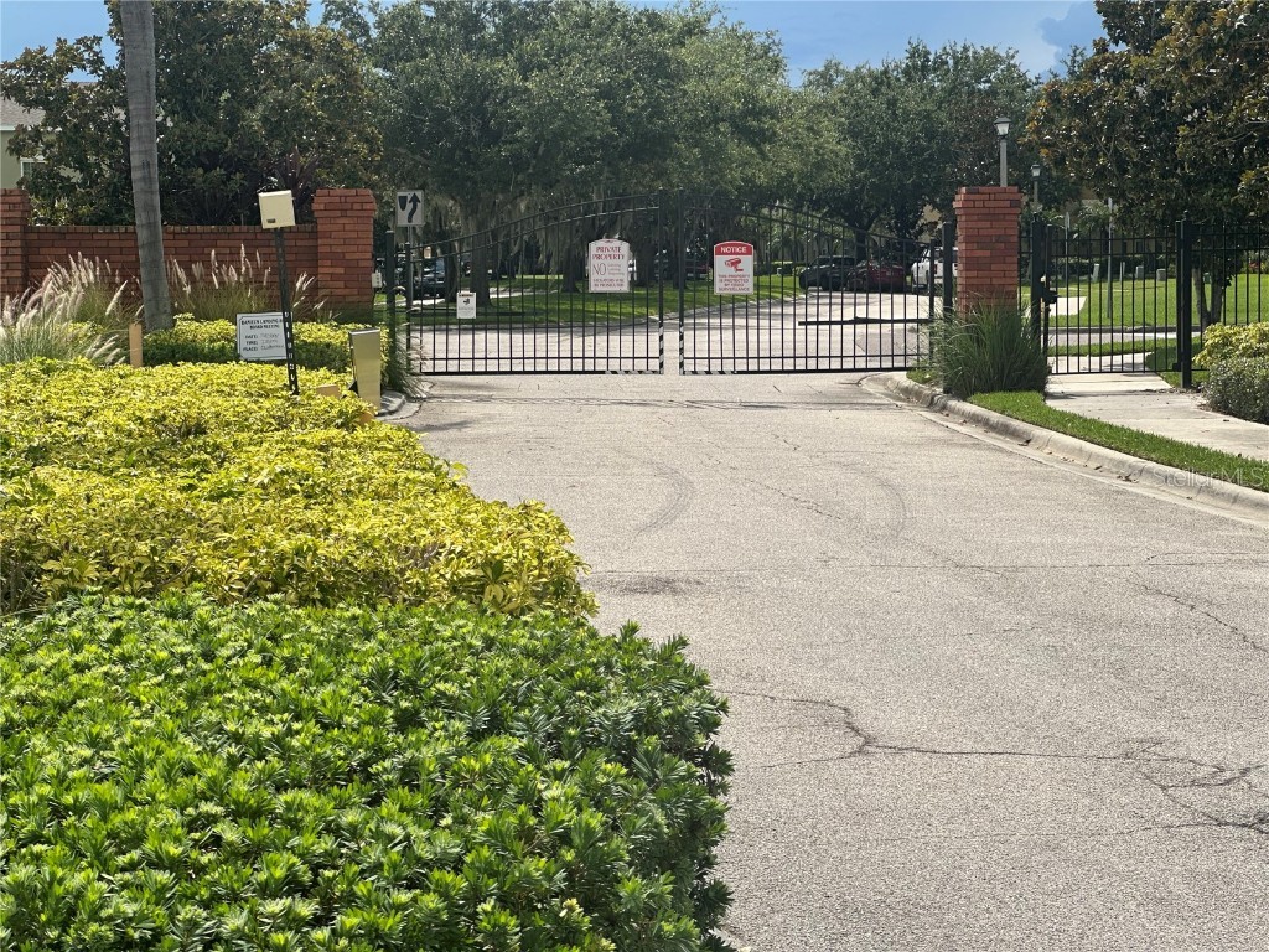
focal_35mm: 77
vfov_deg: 19.1
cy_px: 476
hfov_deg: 25.3
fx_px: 2823
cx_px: 634
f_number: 2.8
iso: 32
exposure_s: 1/1096
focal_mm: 9
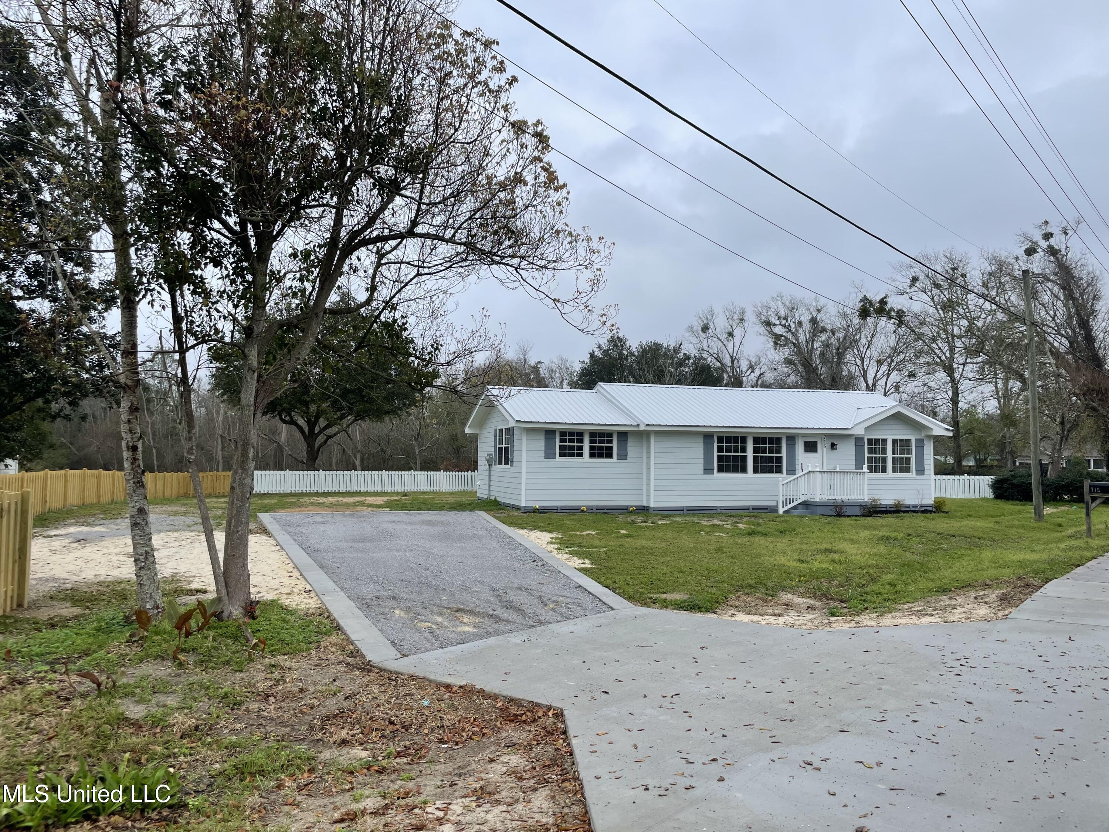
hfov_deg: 67.3
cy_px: 416
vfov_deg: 53.1
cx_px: 554
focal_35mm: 26
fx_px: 833
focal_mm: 4.2
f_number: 1.6
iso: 32
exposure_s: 1/3509
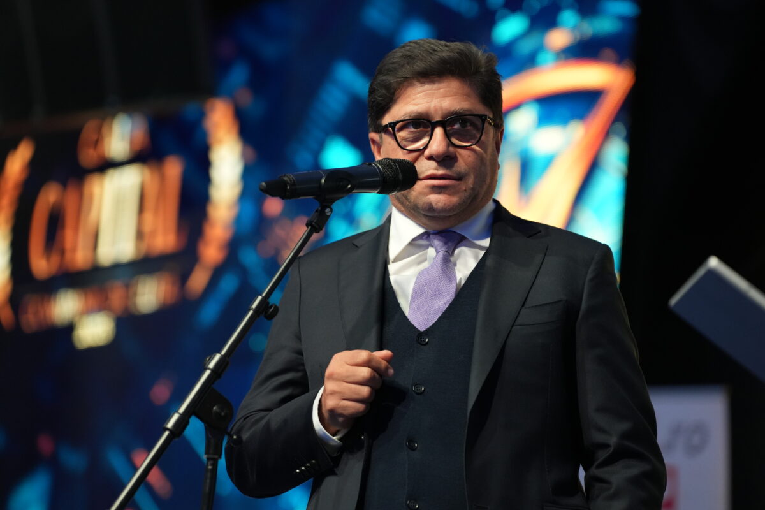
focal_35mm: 126
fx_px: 2677
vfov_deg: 10.9
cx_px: 382
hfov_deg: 16.3
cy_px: 255
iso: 3200
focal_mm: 126
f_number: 3.5
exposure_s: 1/160
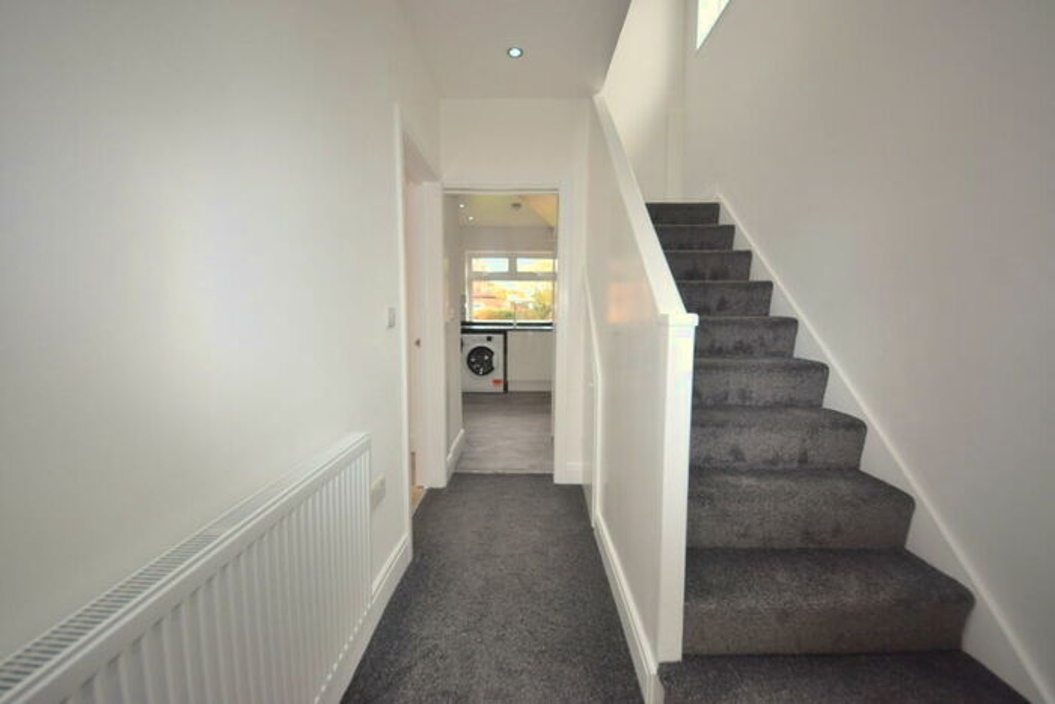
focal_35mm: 20
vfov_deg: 63.2
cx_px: 528
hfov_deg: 85.4
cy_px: 352
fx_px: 572
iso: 320
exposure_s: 1/125
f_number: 5.6
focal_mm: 13
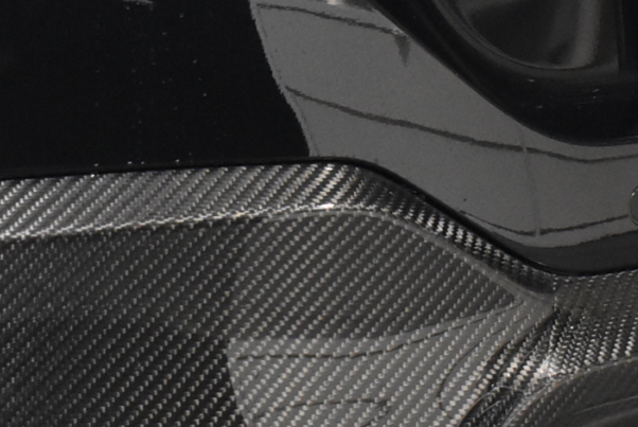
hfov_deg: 13.4
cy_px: 270
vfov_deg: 9.0
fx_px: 2715
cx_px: 154
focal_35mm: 153
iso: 2500
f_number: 4
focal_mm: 24
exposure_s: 1/40
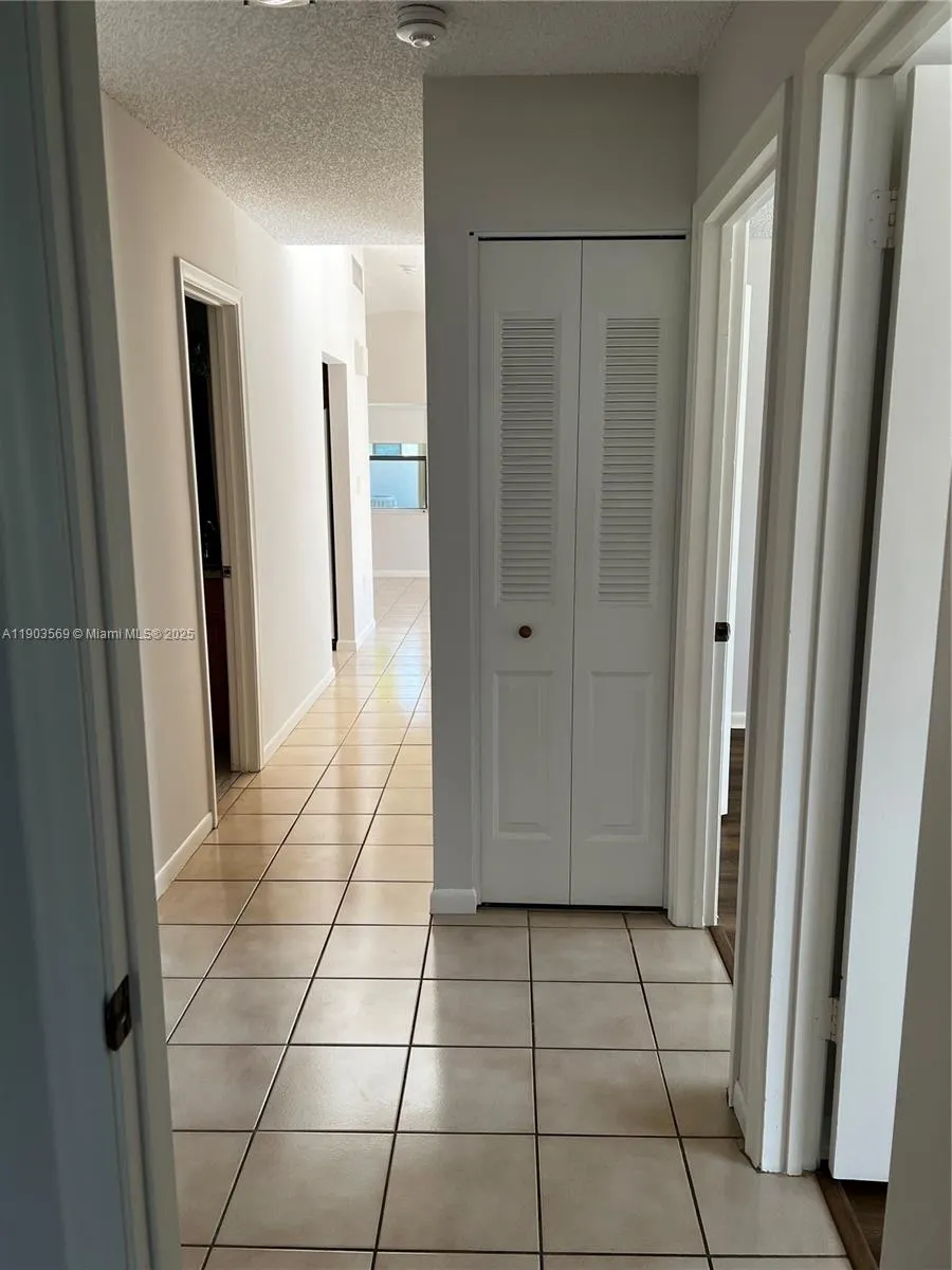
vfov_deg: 67.3
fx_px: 953
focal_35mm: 26
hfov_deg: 53.1
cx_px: 476
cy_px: 635
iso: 50
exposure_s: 1/121
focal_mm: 5.7
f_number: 1.5
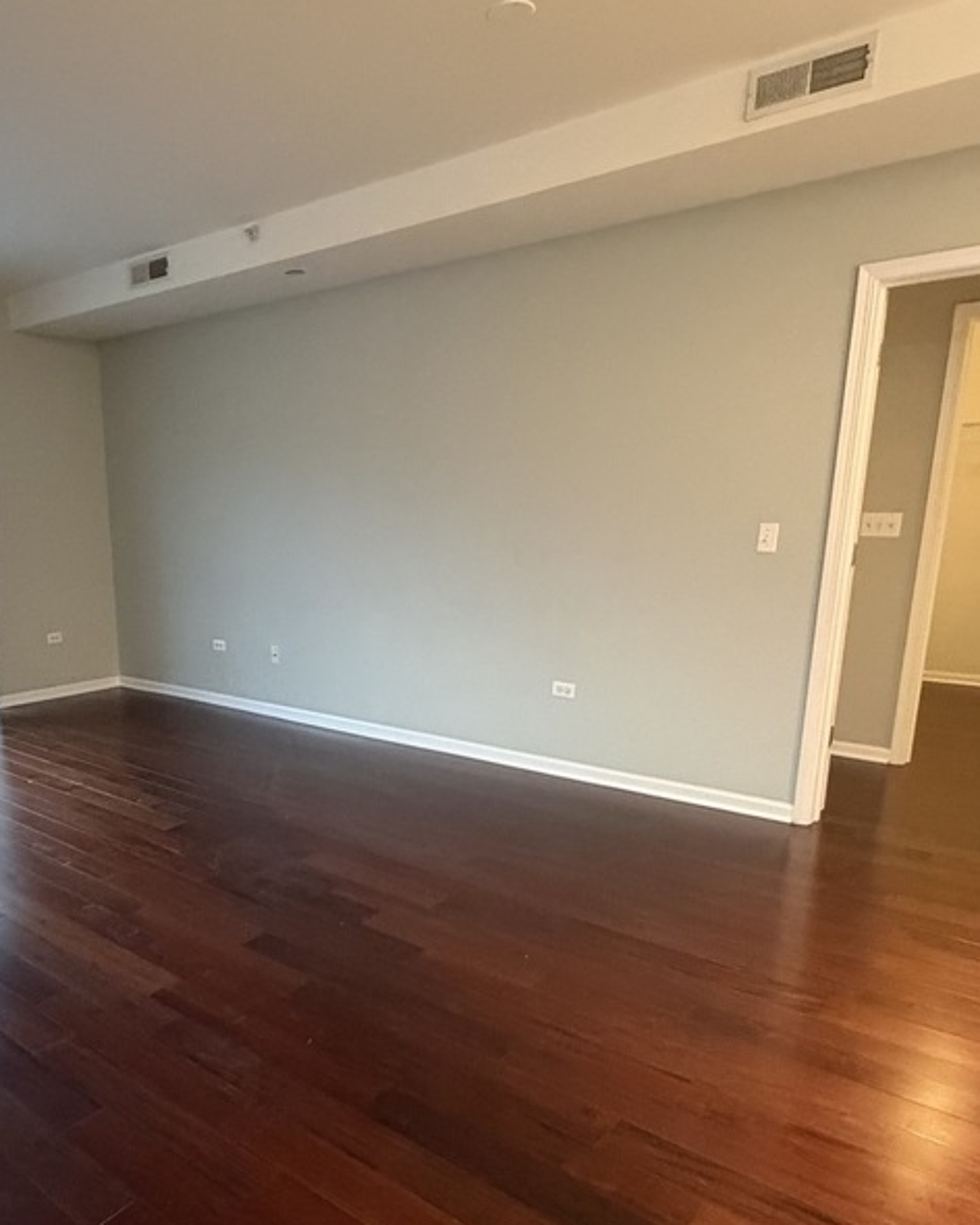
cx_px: 282
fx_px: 906
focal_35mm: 25
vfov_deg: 67.5
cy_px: 731
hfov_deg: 54.9
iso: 1000
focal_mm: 2.22
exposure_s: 1/60
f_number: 2.2
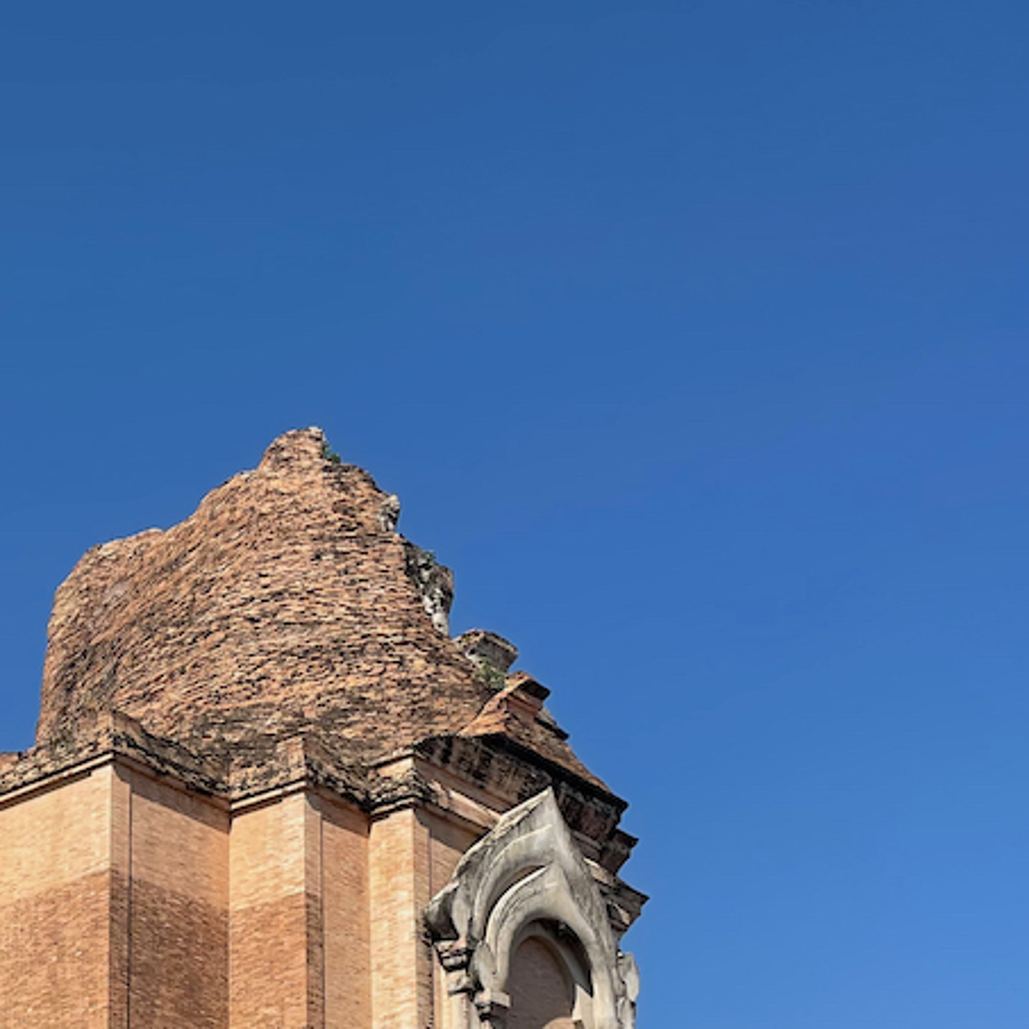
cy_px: 1068
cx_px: 68
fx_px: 2186
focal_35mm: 65
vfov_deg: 25.0
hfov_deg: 25.5
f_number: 1.6
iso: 32
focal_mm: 4.2
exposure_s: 1/3861
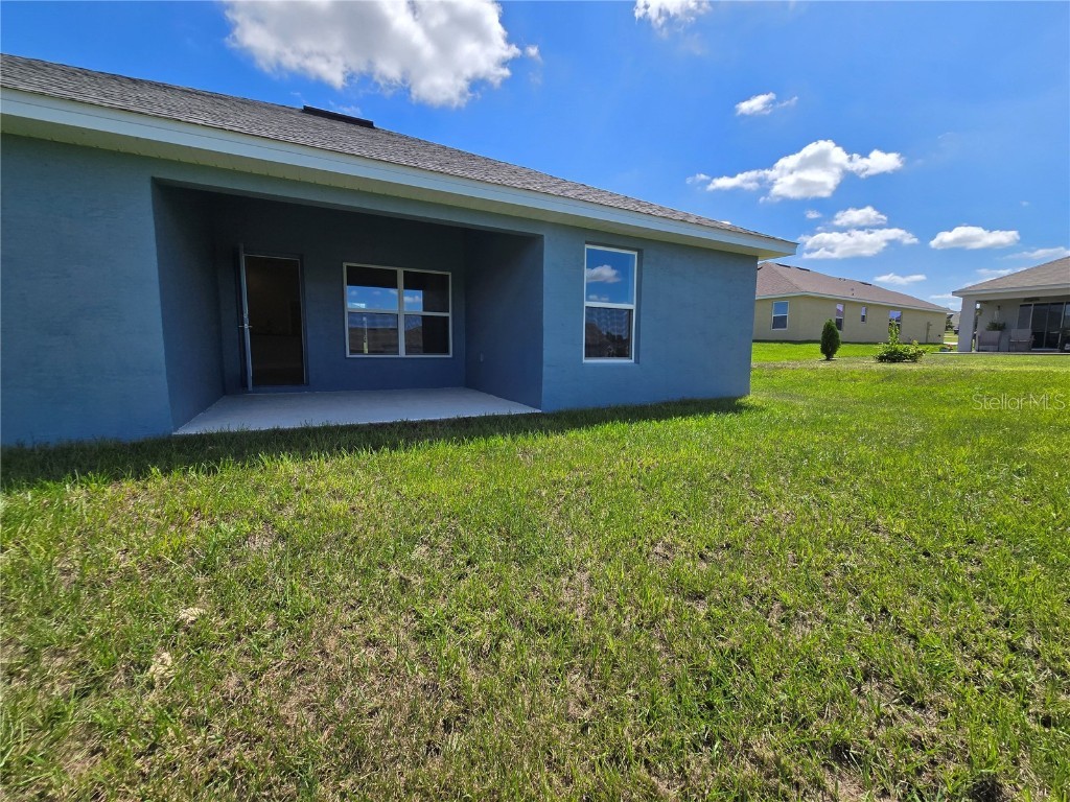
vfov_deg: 89.9
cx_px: 535
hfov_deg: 106.2
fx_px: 402
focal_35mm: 13
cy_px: 401
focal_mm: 2.2
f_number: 2.2
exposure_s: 1/2812
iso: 50
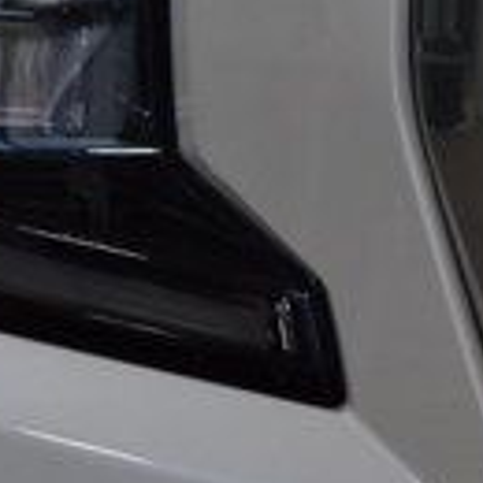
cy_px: -76
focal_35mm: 440
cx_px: 123
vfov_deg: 4.0
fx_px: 6946
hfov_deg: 4.0
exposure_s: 1/125
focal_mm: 70
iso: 1600
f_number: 9
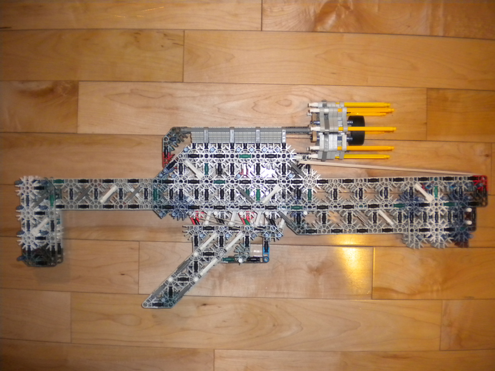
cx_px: 248
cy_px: 186
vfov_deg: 40.7
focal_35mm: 35
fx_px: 500
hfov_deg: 52.6
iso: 400
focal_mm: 6.3
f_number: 3.1
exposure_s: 1/30
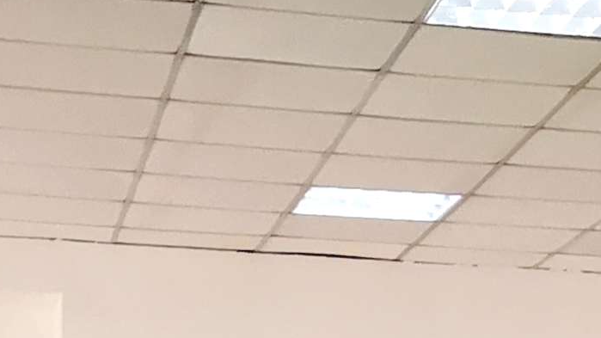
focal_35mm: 167
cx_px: 608
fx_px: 2661
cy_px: 1036
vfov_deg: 6.6
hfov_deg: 12.7
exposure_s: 1/33.3
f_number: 1.8
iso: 200
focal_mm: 3.95
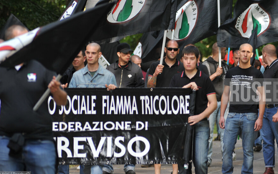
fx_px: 2387
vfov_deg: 4.2
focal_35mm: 315
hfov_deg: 6.7
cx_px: 153
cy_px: 72
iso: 500
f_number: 5.6
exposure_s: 1/125
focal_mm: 250
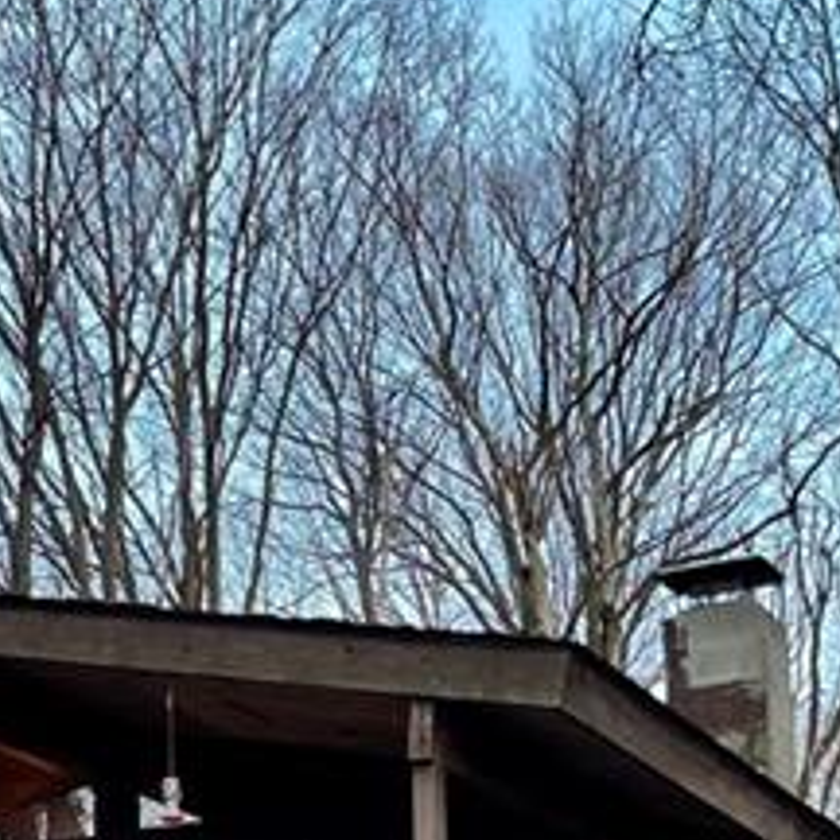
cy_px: 856
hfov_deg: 19.8
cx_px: -16
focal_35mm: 85
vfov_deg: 19.8
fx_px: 2334
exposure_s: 1/115
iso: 125
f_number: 1.6
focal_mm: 5.1
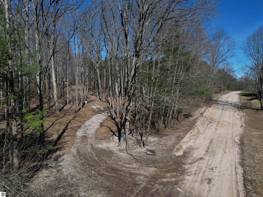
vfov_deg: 56.8
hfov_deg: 71.6
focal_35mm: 24
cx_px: 132
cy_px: 98
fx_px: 182
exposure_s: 1/240
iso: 130
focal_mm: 6.72
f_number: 1.7
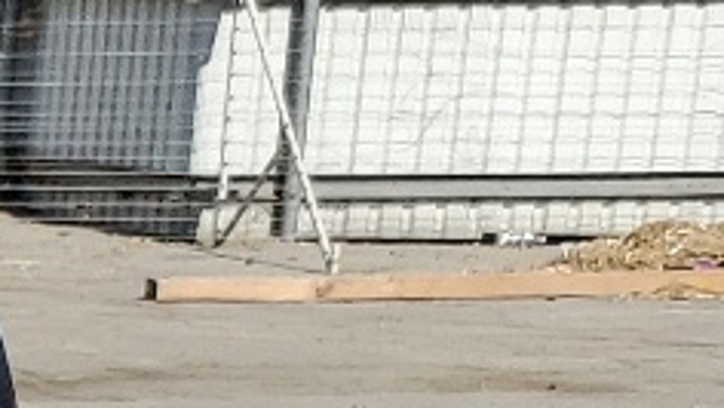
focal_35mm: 192
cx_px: -1577
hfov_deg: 8.8
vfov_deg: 6.2
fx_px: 3688
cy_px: 776
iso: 50
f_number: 1.5
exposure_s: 1/3333
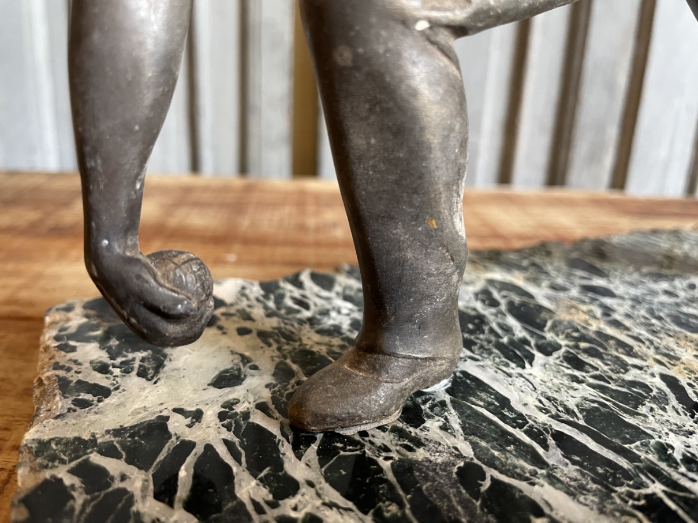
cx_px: 349
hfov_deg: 67.3
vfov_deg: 53.1
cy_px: 262
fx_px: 524
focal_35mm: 26
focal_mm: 4.2
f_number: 1.6
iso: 320
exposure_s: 1/50
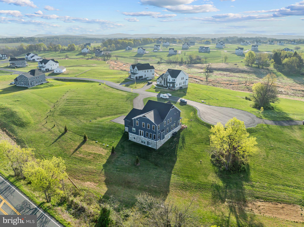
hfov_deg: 71.6
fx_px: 211
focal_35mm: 24
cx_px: 152
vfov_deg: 56.8
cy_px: 114
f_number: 2.8
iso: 410
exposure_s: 1/5000
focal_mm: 12.29
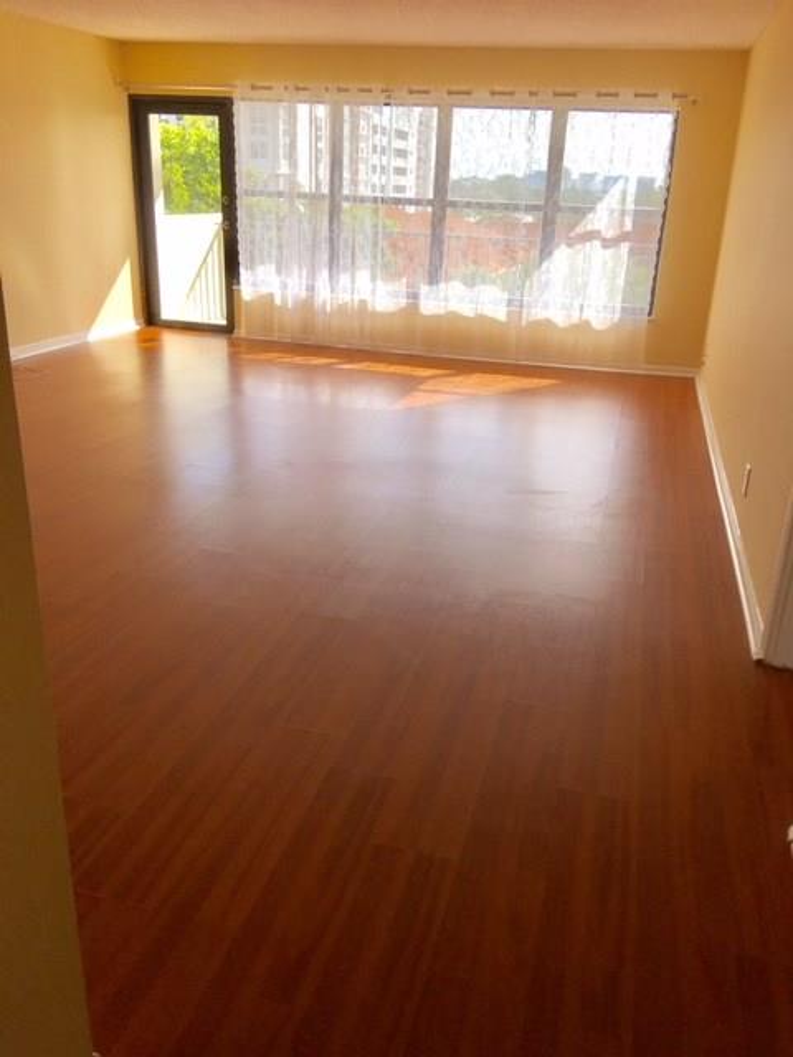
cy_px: 528
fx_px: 886
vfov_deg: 61.7
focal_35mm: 29
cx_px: 396
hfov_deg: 48.2
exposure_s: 1/358
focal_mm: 4.15
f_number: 2.2
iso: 25
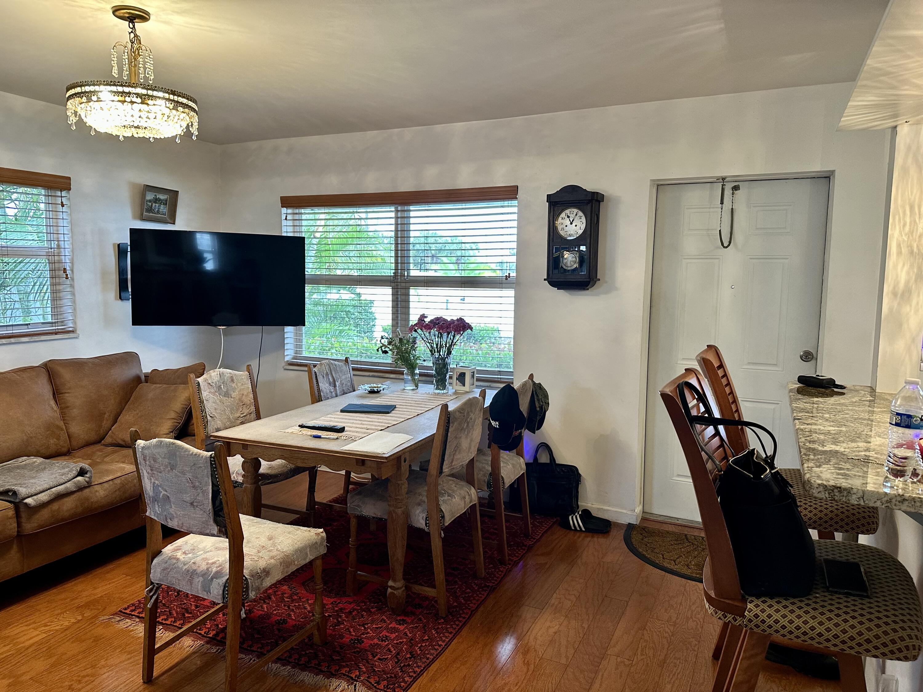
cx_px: 462
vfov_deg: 56.8
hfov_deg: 71.6
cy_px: 346
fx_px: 640
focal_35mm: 24
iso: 160
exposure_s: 1/60
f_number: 1.78
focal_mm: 6.86
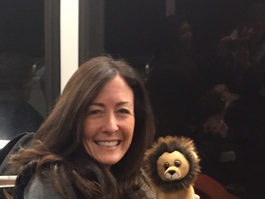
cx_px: 2
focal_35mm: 76
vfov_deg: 18.6
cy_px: 225
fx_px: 582
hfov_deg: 24.5
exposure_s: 1/15
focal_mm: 4.15
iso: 250
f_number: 2.2
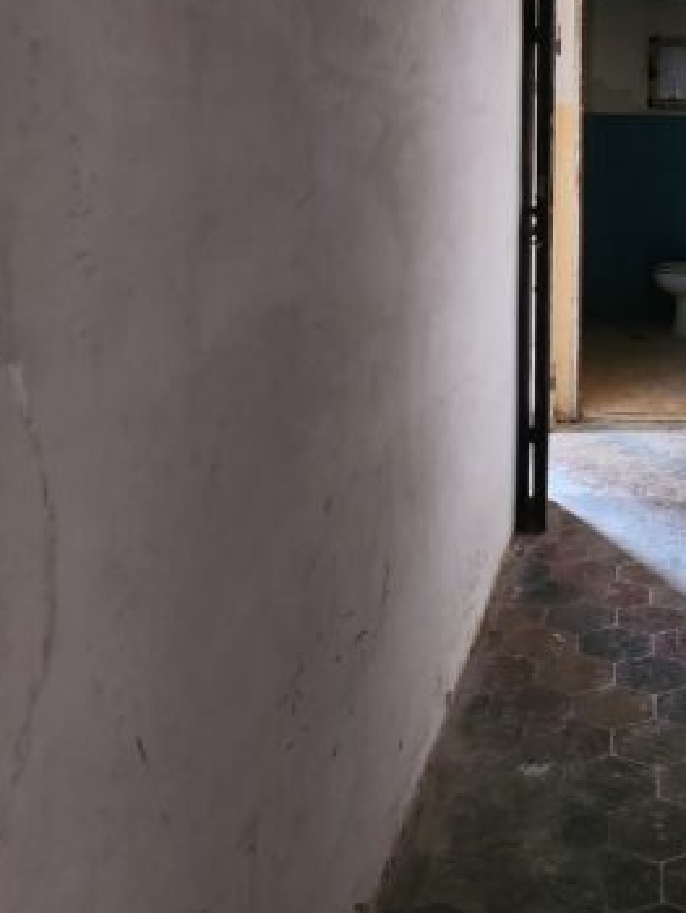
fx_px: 1267
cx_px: 646
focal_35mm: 48
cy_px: 209
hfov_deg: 28.8
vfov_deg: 38.4
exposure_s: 1/25
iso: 640
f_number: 1.8
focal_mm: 5
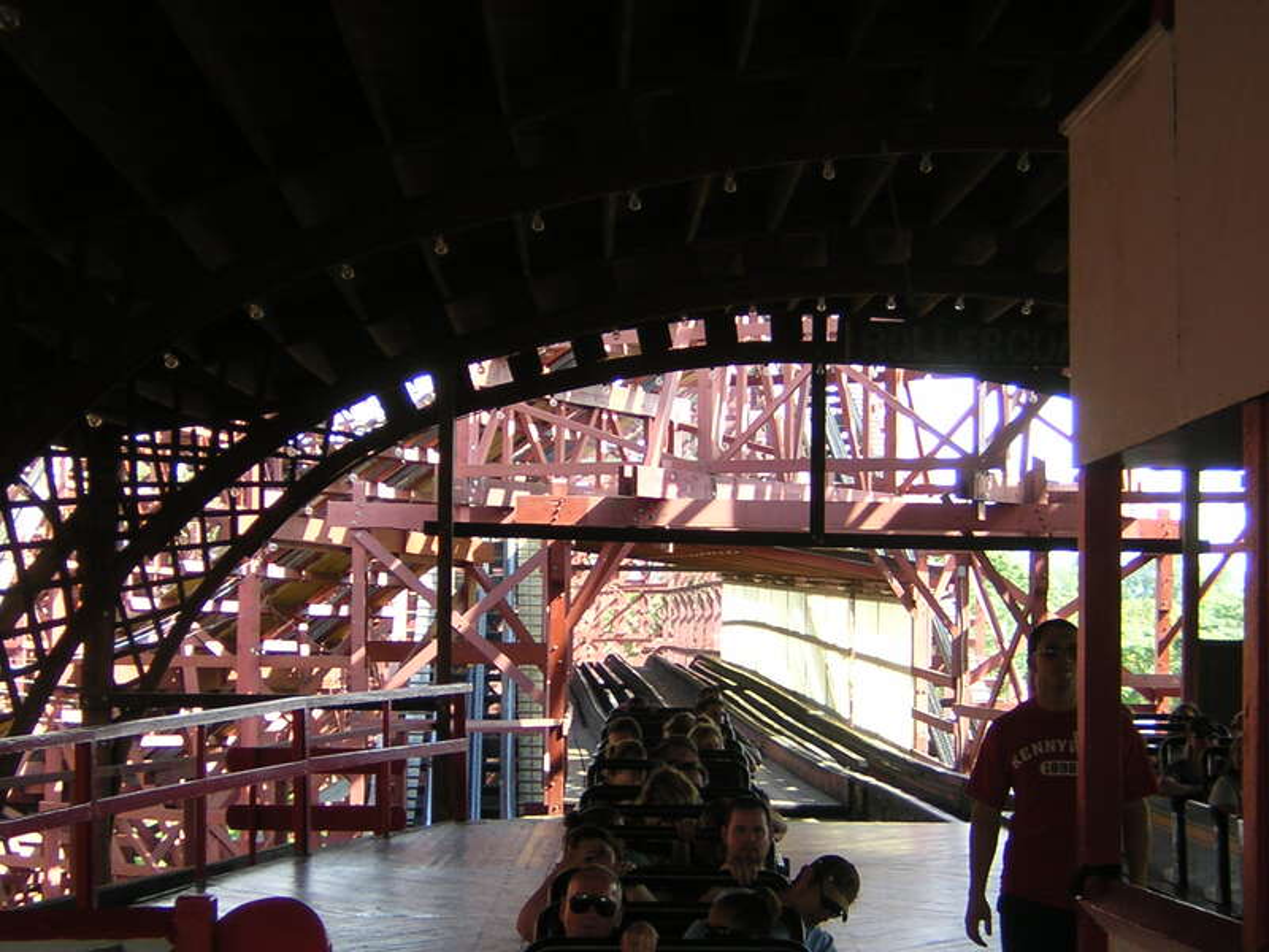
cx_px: 634
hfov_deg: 27.8
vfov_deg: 21.0
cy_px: 476
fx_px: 2566
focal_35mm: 70
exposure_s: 1/47.6
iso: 100
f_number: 3.6
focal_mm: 9.1
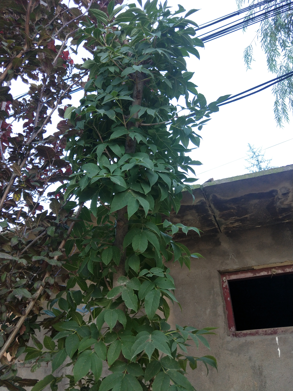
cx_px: 146
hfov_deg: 54.9
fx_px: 282
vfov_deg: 69.4
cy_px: 196
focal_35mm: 25
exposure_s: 1/181
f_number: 1.7
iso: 55
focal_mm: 4.27
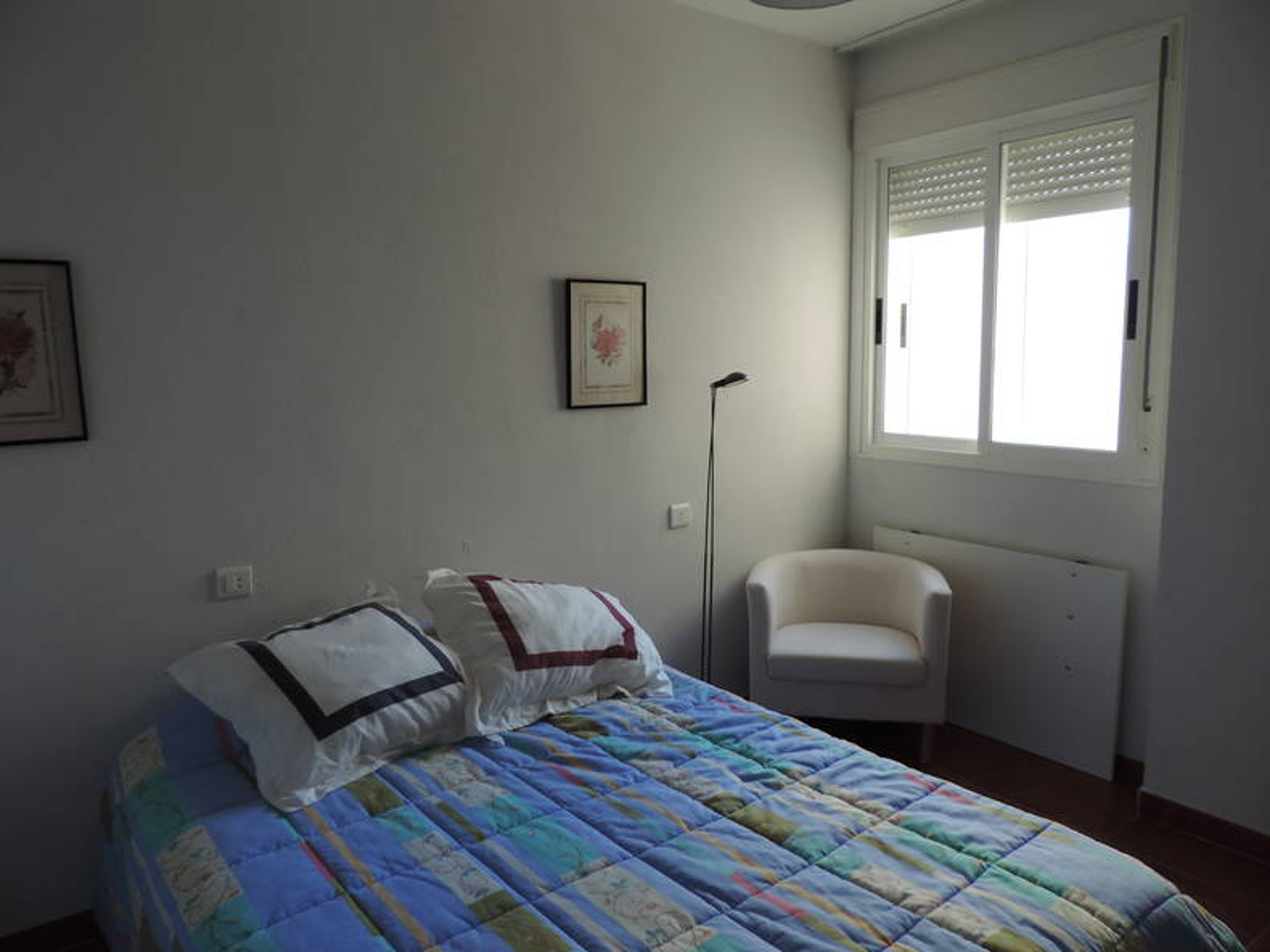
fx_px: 880
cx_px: 635
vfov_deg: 56.8
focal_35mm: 24
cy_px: 476
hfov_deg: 71.6
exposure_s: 1/30
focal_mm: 4.3
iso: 140
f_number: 3
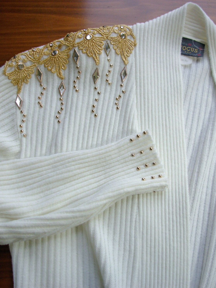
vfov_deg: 49.0
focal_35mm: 38
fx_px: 316
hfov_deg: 37.7
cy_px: 144
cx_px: 108
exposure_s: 1/83
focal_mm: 6.3
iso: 50
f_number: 2.9
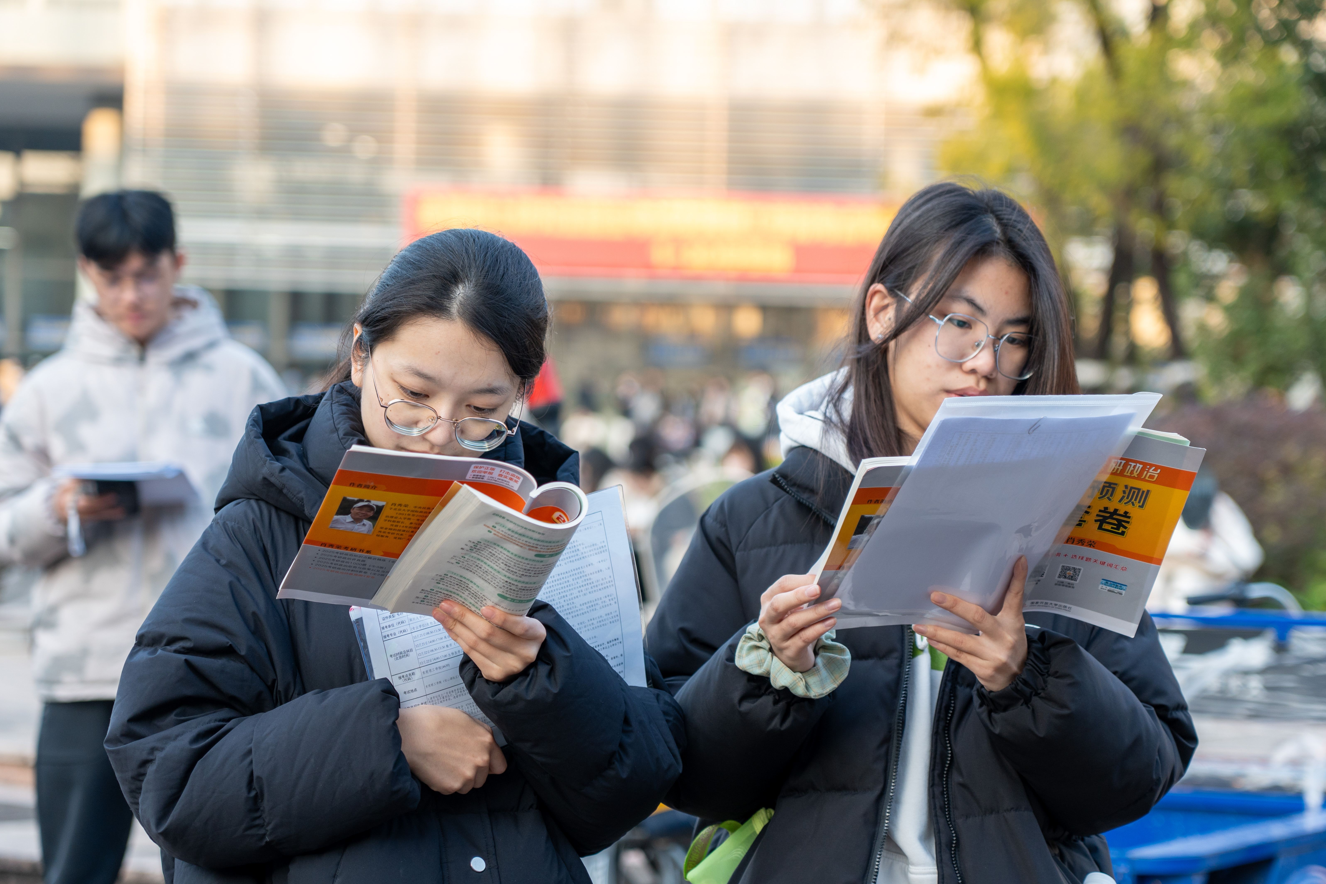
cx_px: 673
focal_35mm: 115
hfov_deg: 17.8
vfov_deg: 11.9
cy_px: 484
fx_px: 4236
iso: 400
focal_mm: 105
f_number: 4
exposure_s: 1/125
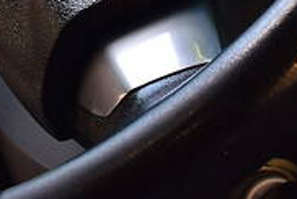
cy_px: -143
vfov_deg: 8.4
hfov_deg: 12.9
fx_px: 1306
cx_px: 215
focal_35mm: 158
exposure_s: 1/60
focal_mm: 24
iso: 400
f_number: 8
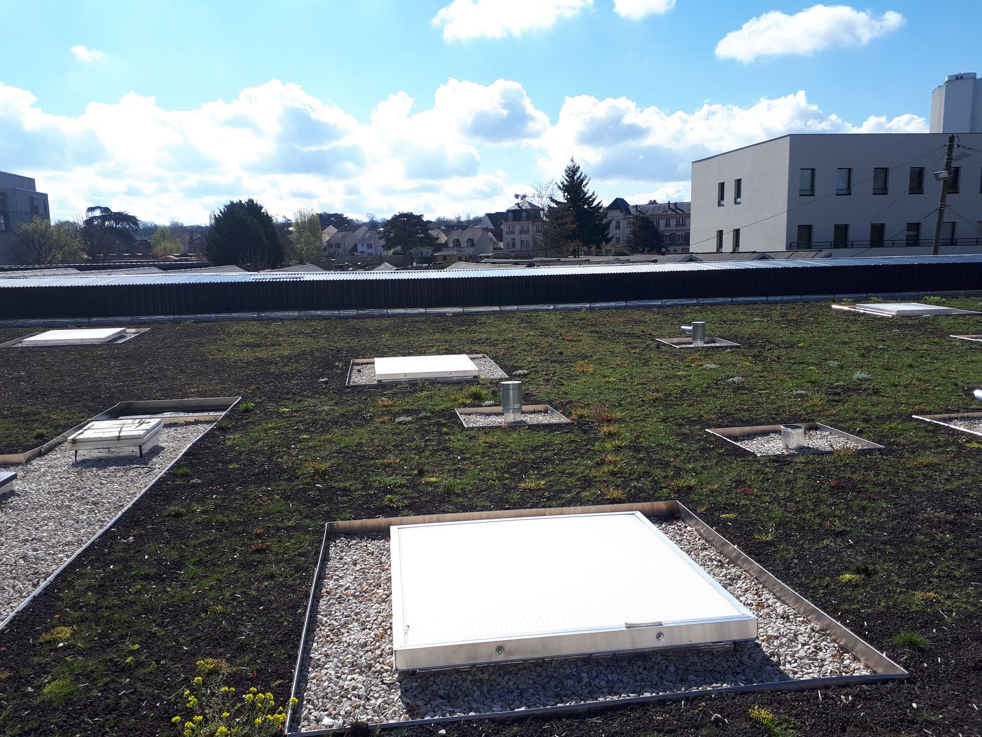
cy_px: 368
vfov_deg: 51.4
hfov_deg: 65.3
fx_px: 766
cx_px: 491
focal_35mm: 27
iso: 40
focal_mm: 3.6
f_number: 1.9
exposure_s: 1/1764
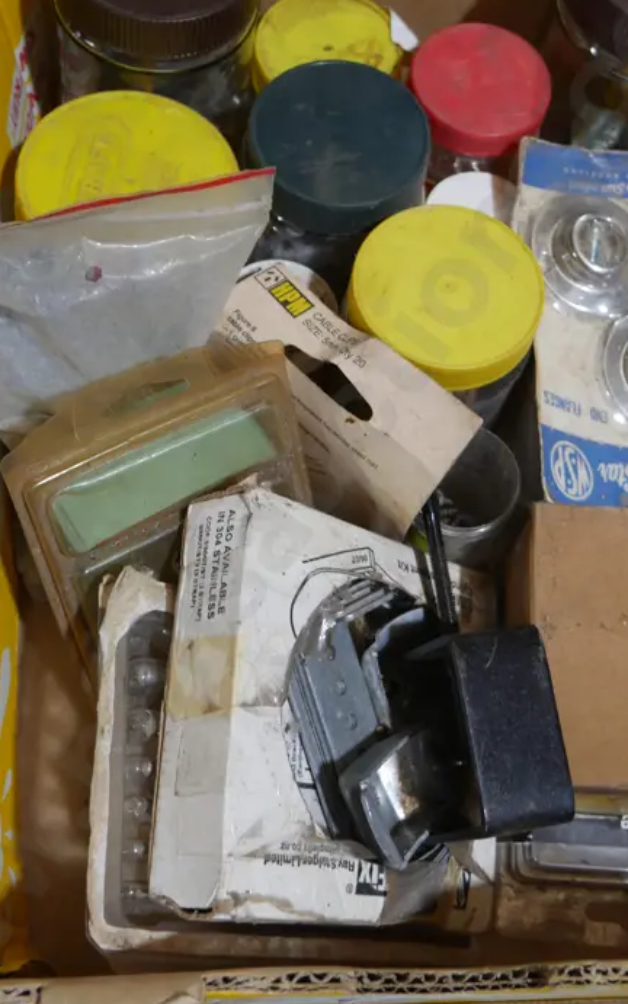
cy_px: 465
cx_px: 323
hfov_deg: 29.2
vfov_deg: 45.2
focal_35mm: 44
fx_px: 1205
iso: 200
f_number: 3.5
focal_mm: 14
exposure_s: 1/80
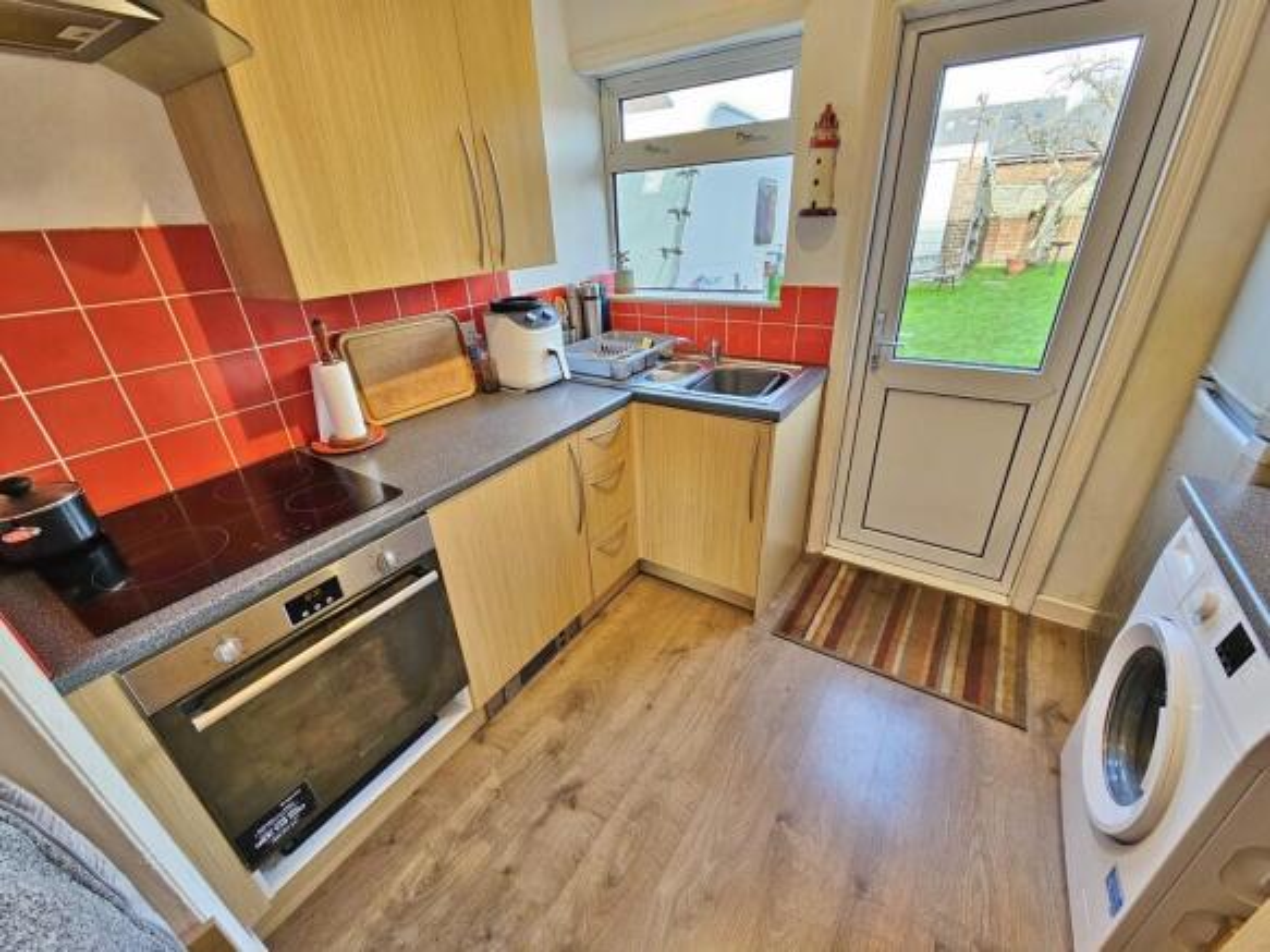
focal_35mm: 13
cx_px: 635
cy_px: 476
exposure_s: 1/50
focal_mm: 2.2
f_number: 2.2
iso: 100
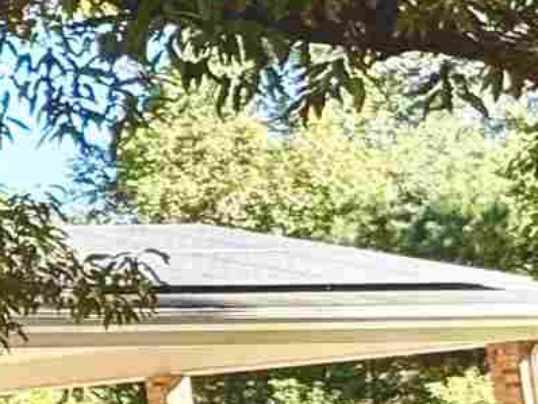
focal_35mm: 108
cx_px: -1160
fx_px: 1680
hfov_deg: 10.7
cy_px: 312
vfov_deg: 13.7
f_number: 2.2
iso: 64
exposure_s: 1/351
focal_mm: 2.22
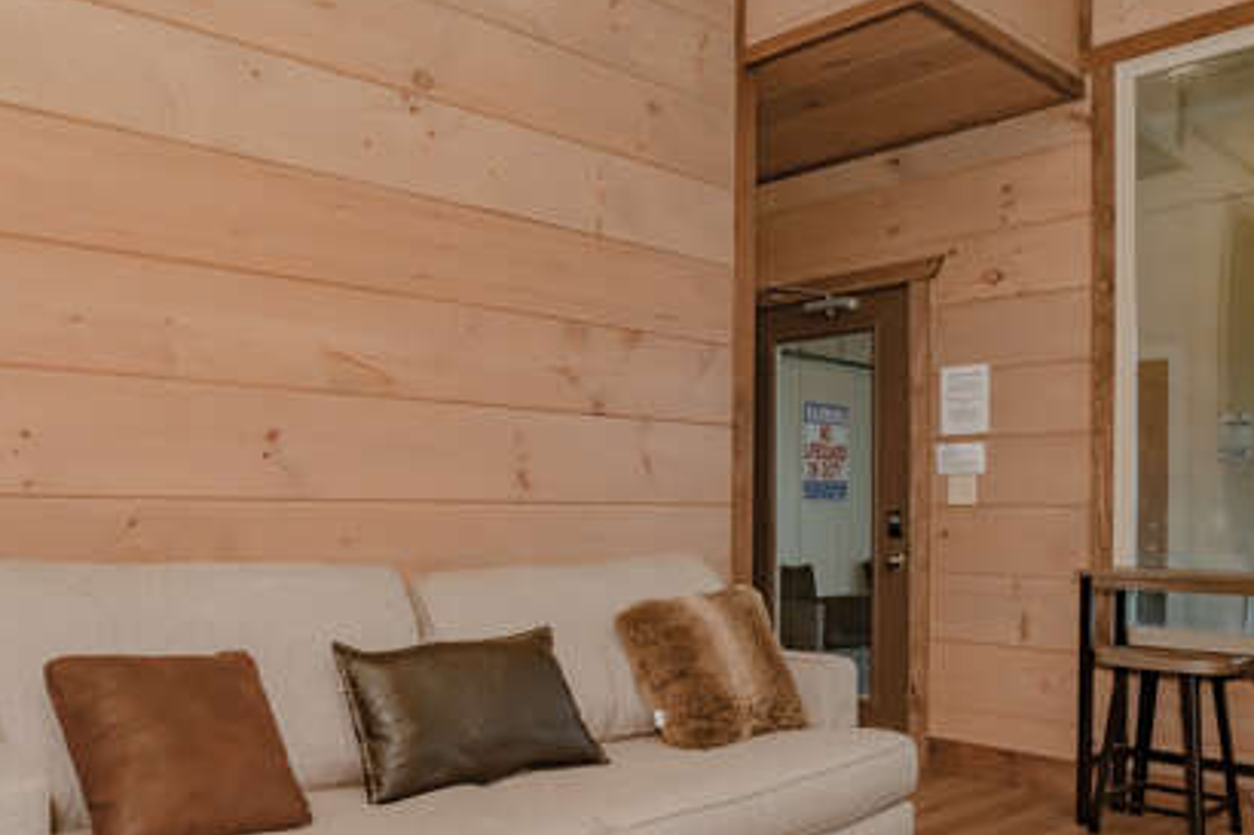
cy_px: 547
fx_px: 1045
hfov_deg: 62.0
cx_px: 630
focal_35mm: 30
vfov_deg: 43.1
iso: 1250
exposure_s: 1/125
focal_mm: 16
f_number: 6.3
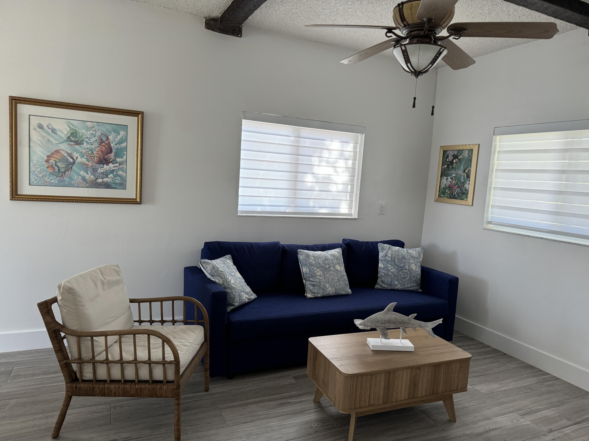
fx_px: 408
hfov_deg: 71.6
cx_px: 294
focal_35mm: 24
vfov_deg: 56.8
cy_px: 220
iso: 200
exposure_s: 1/121
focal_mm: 6.76
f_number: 1.78
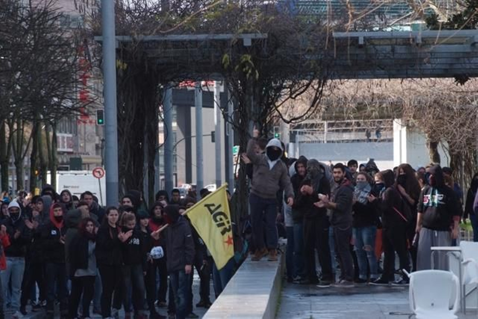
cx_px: 239
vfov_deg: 4.6
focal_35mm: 300
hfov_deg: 6.9
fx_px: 3985
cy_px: 160
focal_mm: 200
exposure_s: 1/250
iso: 500
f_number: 8
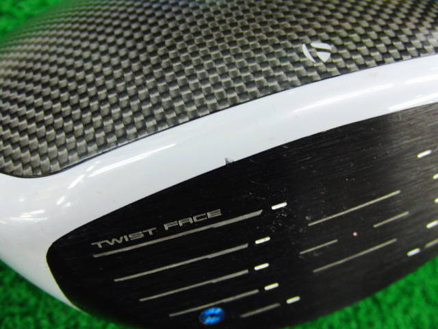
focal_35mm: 37
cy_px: 164
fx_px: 468
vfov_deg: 38.7
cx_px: 219
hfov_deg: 50.1
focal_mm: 6.42
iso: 400
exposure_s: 1/30
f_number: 3.6
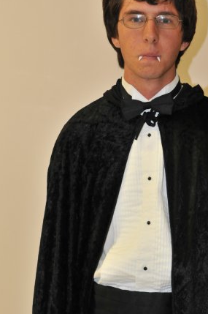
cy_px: 152
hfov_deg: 16.2
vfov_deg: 24.2
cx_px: 143
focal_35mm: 84
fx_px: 730
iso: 800
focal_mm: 40
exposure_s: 1/60
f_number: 5
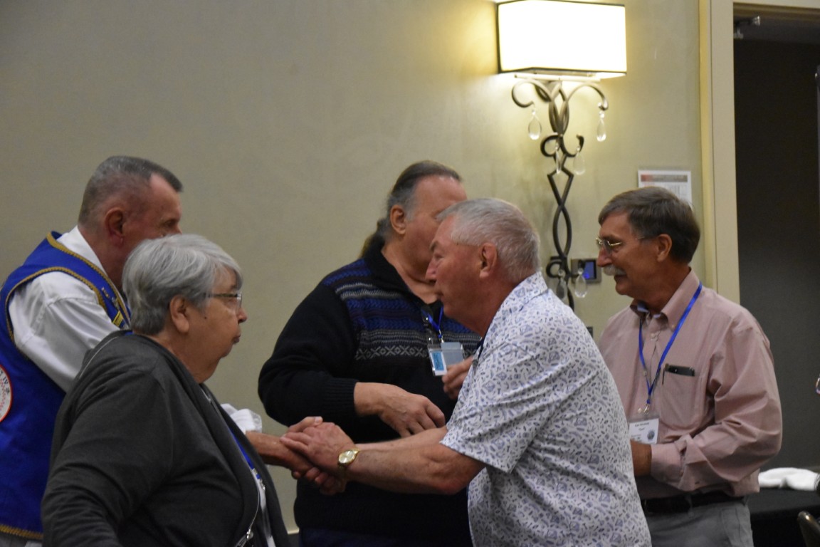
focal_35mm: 93
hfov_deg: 21.9
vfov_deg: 14.7
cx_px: 410
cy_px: 274
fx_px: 2118
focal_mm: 62
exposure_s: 1/125
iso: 6400
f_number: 5.3
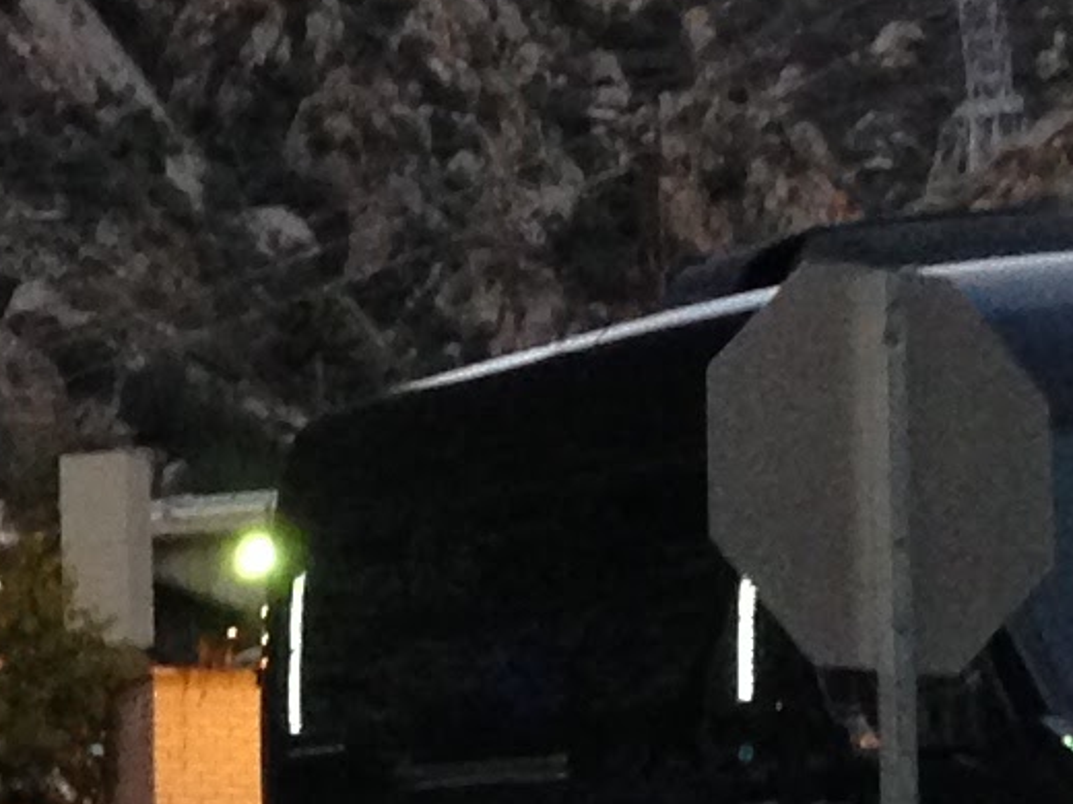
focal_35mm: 207
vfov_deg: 7.2
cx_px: -691
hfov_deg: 9.2
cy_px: 480
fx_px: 6416
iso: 200
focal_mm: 4.12
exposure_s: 1/20
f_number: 2.4
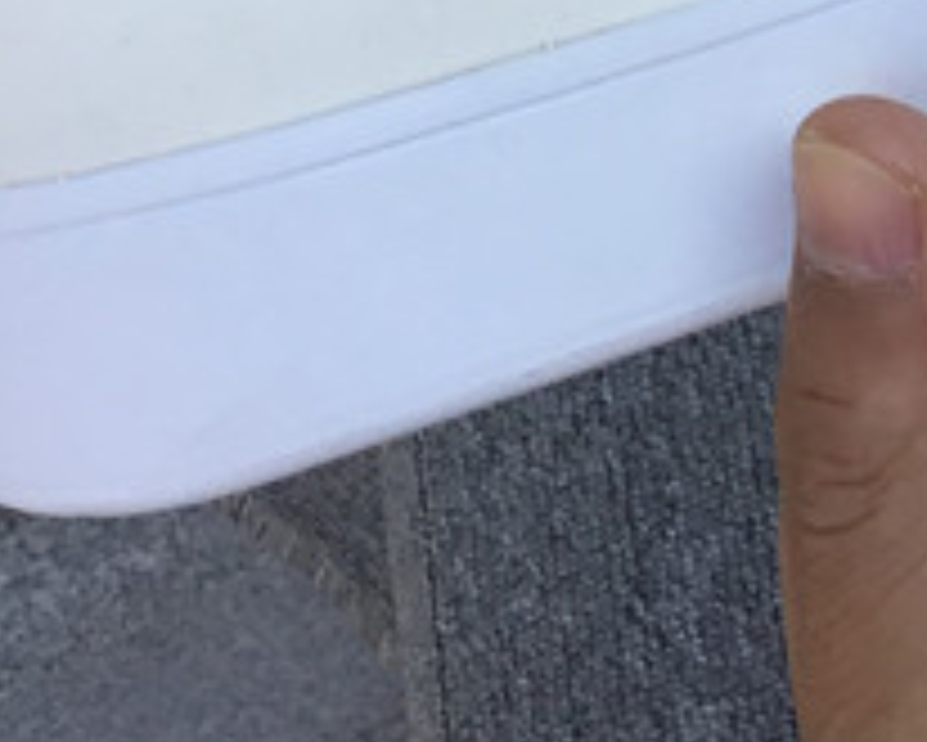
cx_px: 1040
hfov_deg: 14.2
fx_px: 3623
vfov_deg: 10.9
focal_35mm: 132
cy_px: -591
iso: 25
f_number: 2.4
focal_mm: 3.3
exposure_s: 1/392
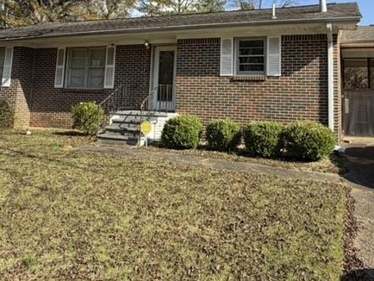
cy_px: 50
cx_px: 217
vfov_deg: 40.9
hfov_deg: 55.1
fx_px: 357
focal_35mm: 33
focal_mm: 2.22
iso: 32
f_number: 2.2
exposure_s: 1/770
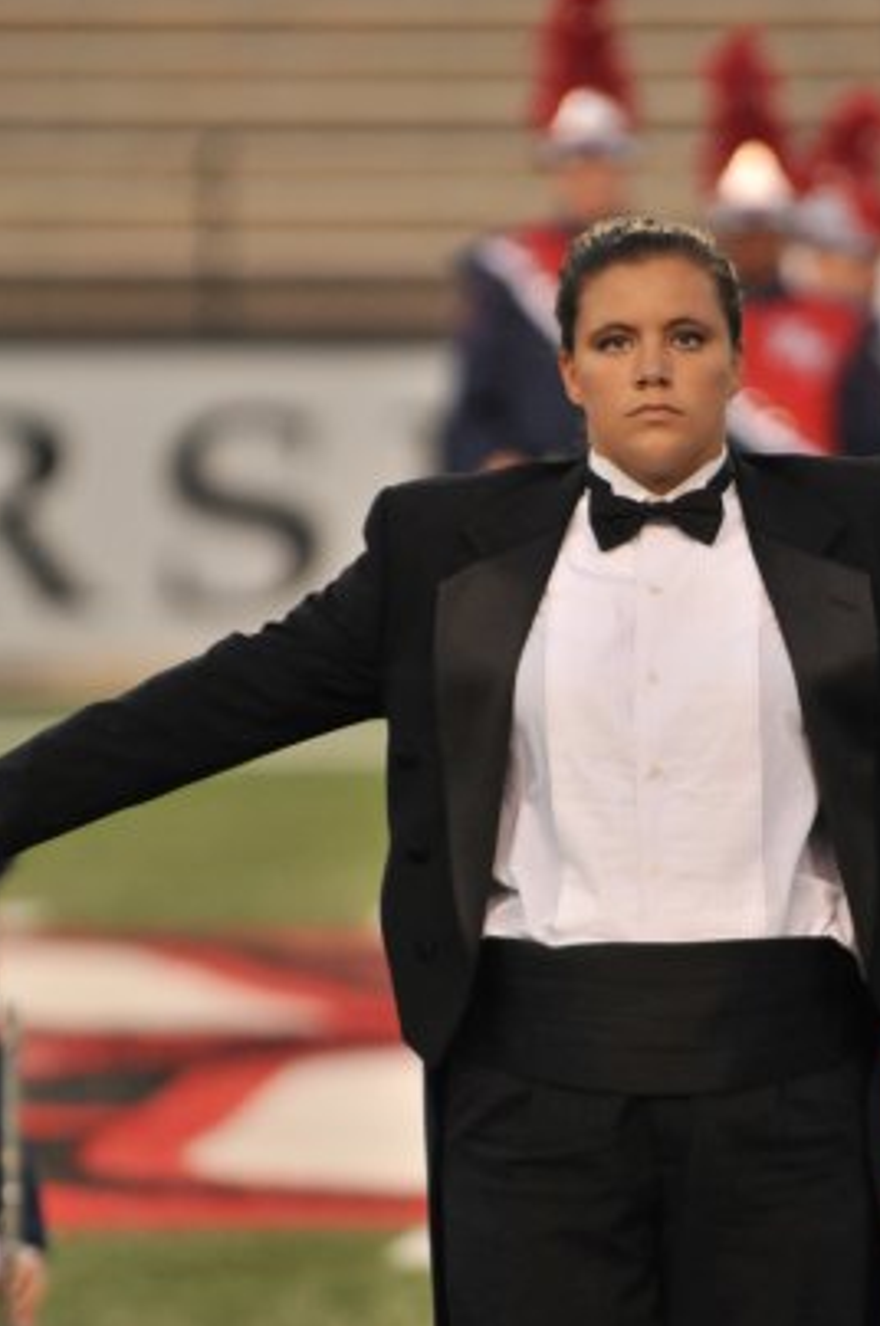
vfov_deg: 4.6
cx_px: 635
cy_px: 903
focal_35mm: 446
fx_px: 16408
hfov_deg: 3.1
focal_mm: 200
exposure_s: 1/800
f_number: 2.8
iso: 800
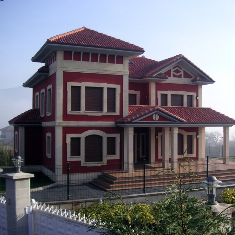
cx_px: 146
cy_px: 117
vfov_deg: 38.3
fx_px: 338
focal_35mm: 44
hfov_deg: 38.1
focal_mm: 6.1
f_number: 2.8
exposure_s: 1/750
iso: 50
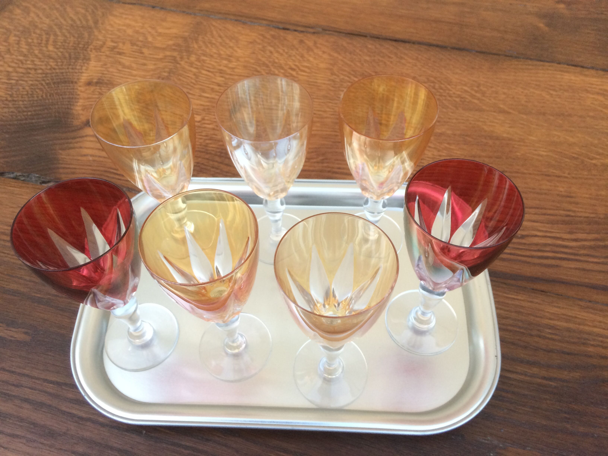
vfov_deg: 48.2
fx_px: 509
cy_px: 228
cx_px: 304
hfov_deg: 61.7
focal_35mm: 29
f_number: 2.2
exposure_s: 1/30
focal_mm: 4.15
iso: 80
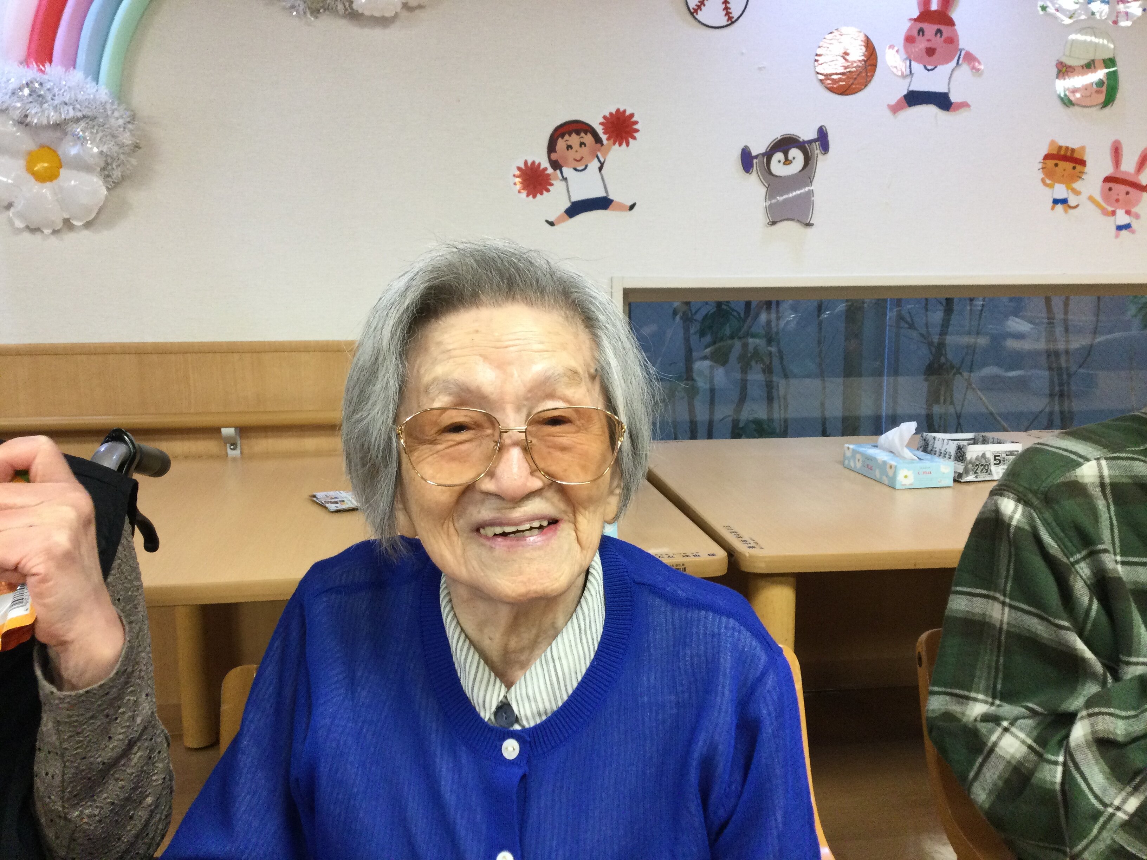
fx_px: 1027
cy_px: 430
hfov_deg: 58.4
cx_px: 574
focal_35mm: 31
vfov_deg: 45.4
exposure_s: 1/33
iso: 125
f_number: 2.4
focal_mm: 3.3
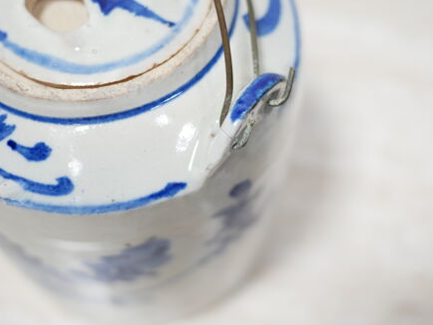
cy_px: 163
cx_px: 227
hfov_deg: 34.9
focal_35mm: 55
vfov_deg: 26.6
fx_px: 689
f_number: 1.7
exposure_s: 1/60
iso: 320
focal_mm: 20
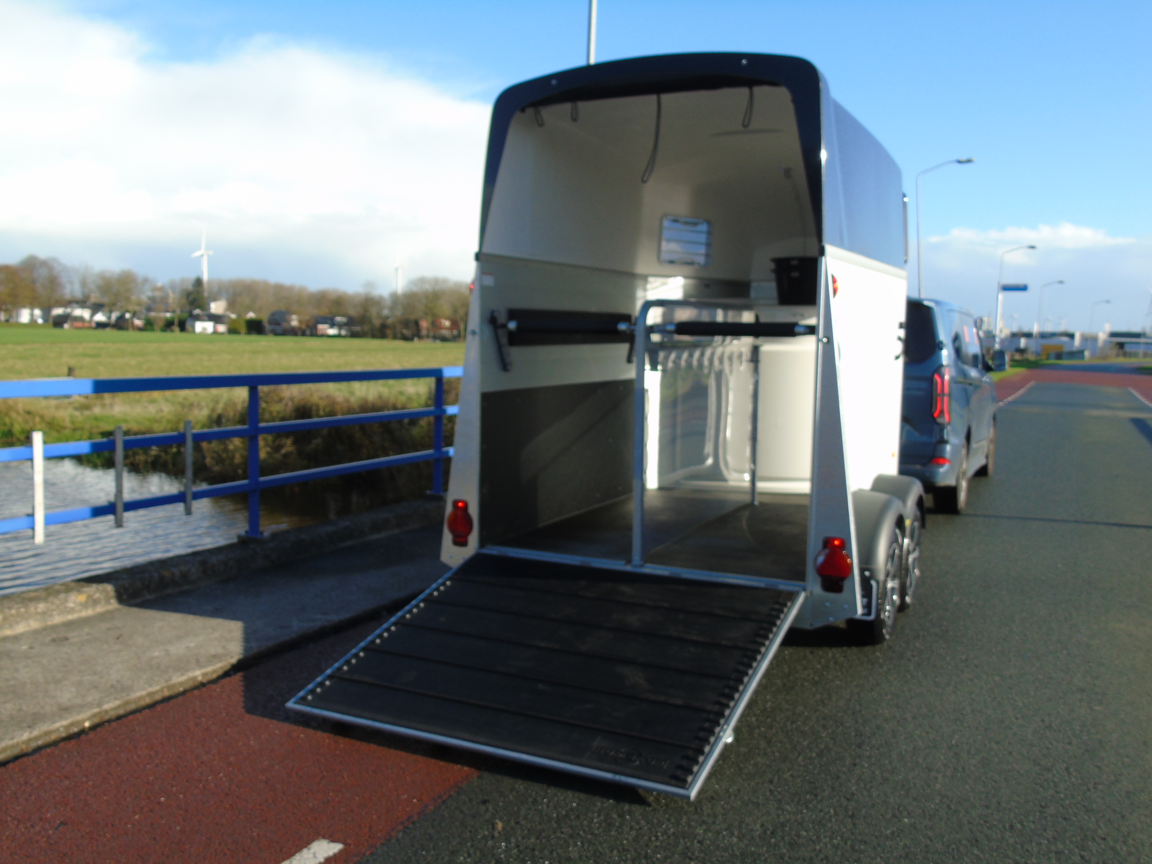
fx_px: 965
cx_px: 576
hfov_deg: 61.7
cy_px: 432
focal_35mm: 29
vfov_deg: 48.2
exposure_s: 1/500
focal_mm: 5.2
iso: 80
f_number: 3.6
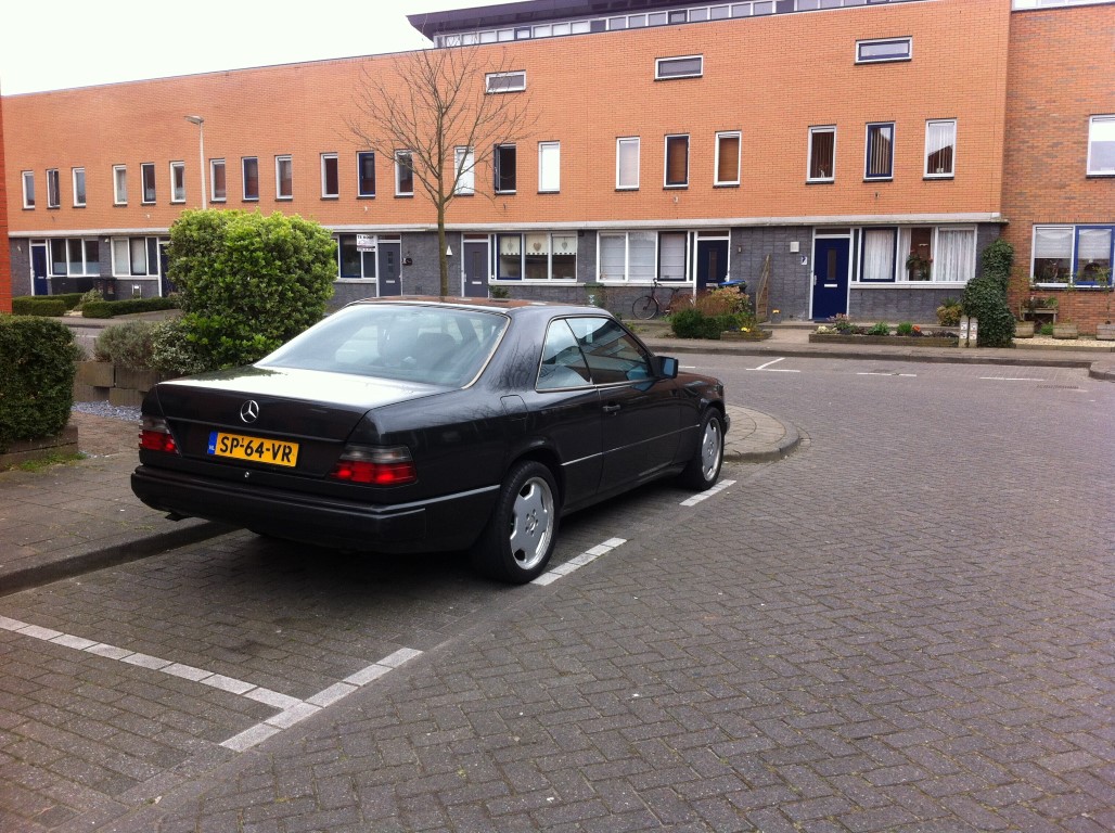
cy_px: 416
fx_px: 1126
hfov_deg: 52.7
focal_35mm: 35
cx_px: 558
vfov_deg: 40.6
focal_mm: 3.85
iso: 80
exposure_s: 1/176
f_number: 2.8
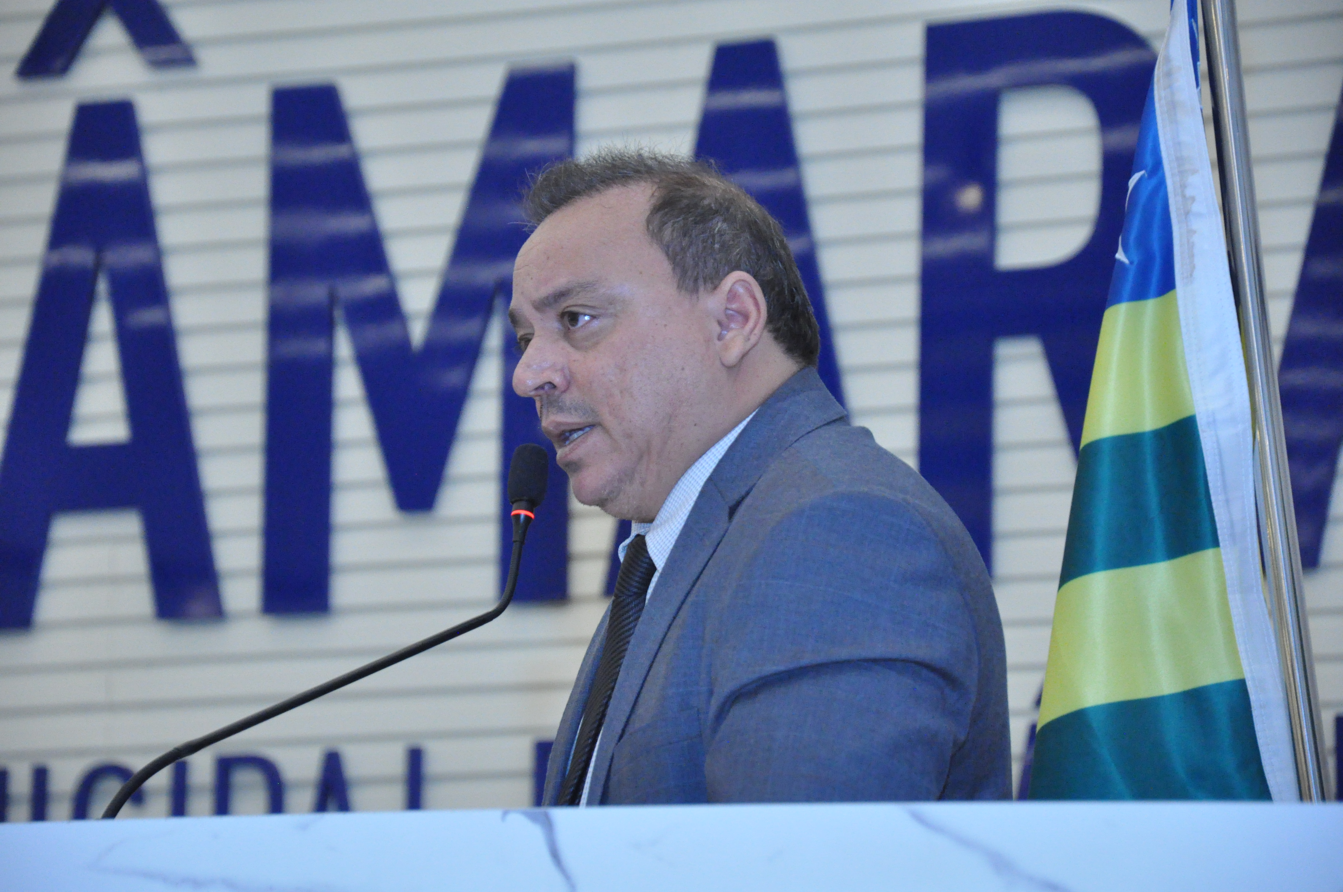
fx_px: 5868
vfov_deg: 8.7
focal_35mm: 158
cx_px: 672
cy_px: 446
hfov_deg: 13.1
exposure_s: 1/125
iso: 3200
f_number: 5.6
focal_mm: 105
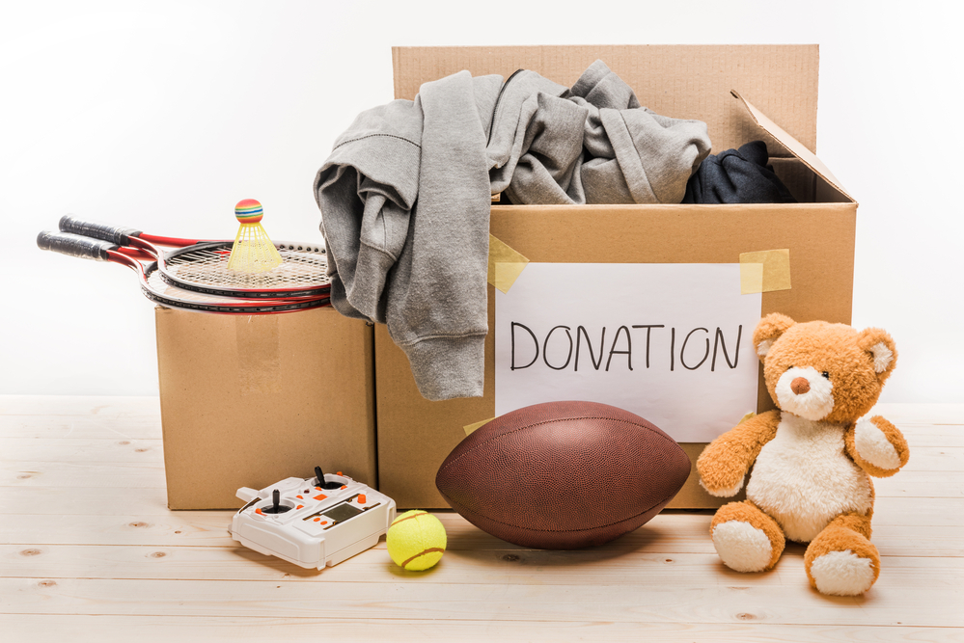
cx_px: 482
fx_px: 1661
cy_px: 322
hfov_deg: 32.4
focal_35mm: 62
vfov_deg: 21.9
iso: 80
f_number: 13
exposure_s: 1/125
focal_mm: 62
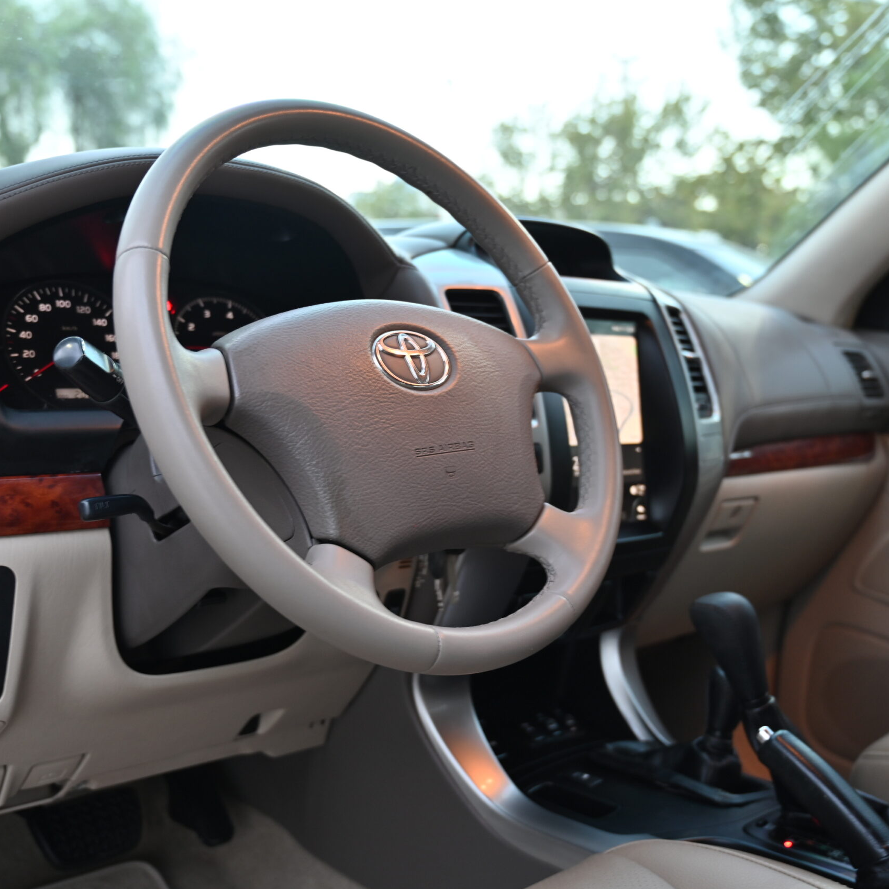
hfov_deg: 40.3
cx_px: 416
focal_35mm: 42
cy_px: 446
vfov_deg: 40.3
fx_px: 1210
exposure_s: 1/13
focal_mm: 32.5
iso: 200
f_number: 4
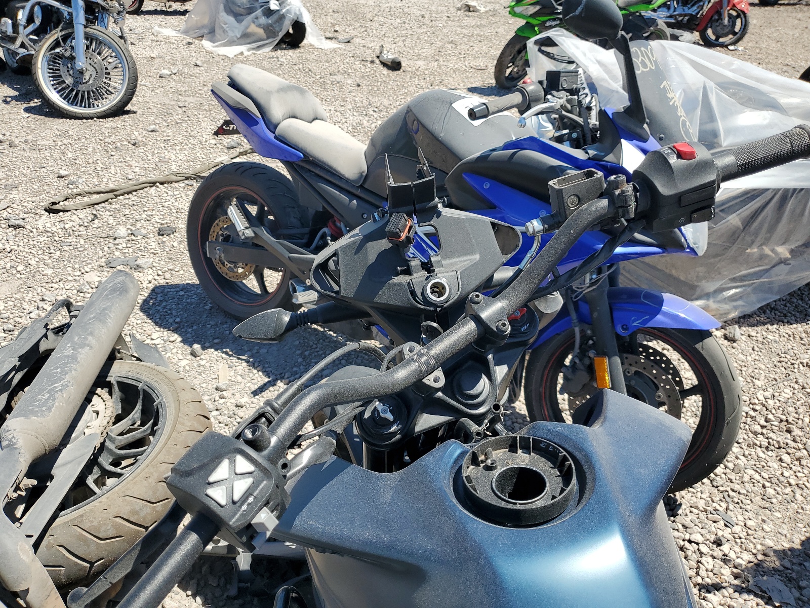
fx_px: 608
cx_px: 405
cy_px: 304
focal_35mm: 26
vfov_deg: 53.1
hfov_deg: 67.3
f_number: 1.5
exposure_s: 1/2500
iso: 50
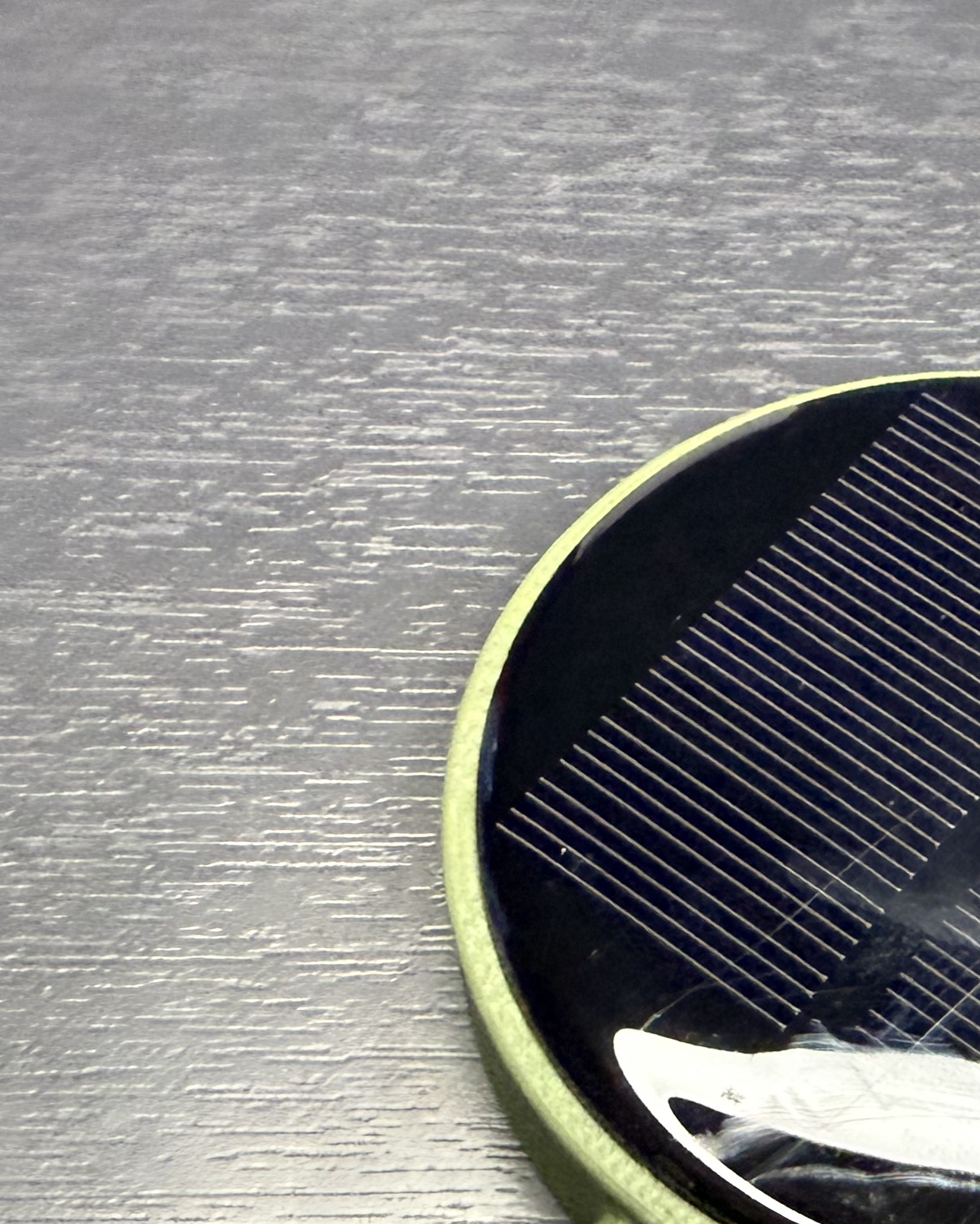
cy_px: 909
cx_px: 963
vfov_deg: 30.5
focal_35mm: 61
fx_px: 2211
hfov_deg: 24.0
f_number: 2.2
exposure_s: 1/60
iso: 500
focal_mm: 2.22
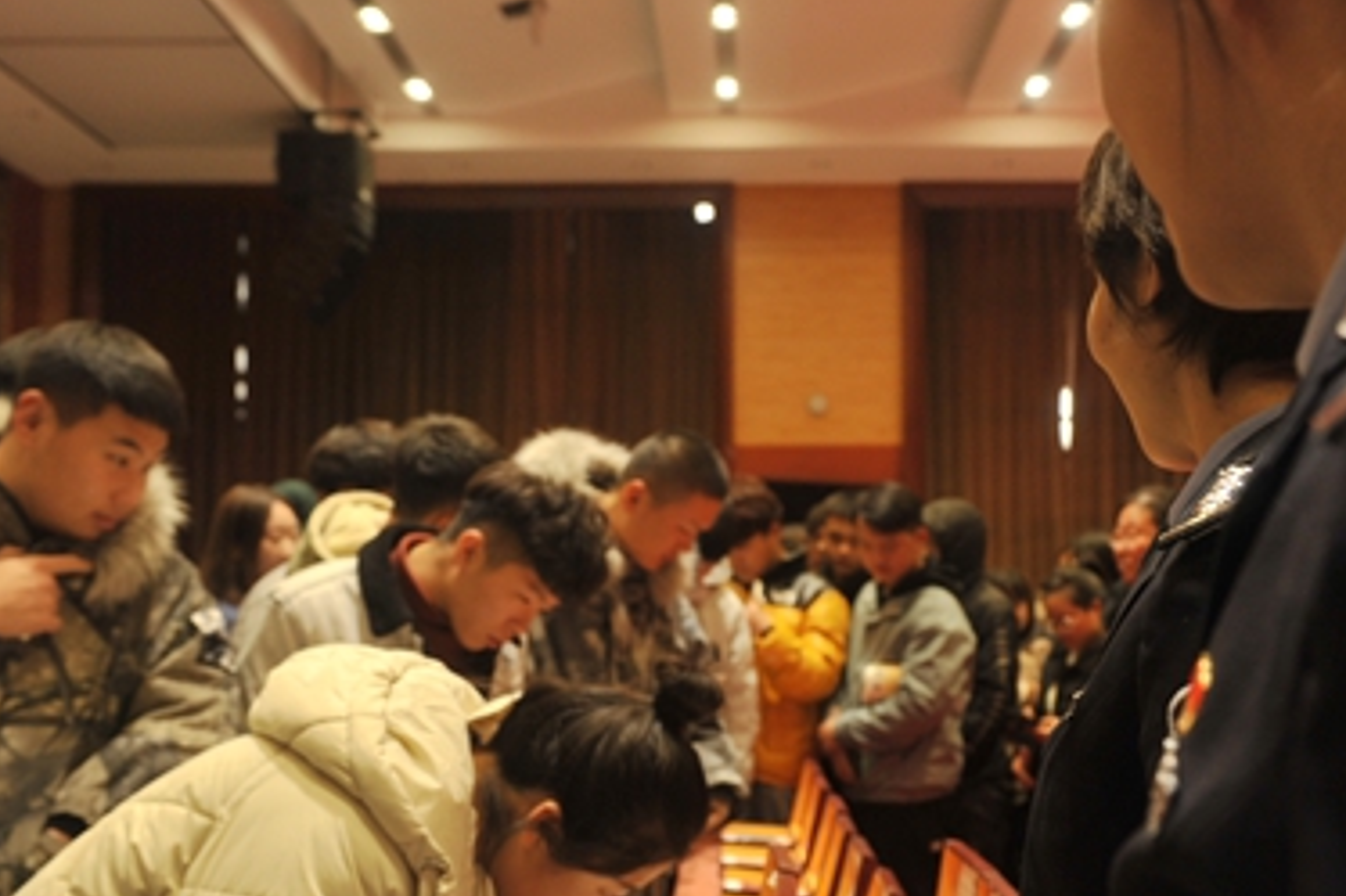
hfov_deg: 41.9
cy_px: 551
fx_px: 1756
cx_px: 752
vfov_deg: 28.5
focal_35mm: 47
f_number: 4.5
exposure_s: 1/80
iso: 800
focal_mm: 32
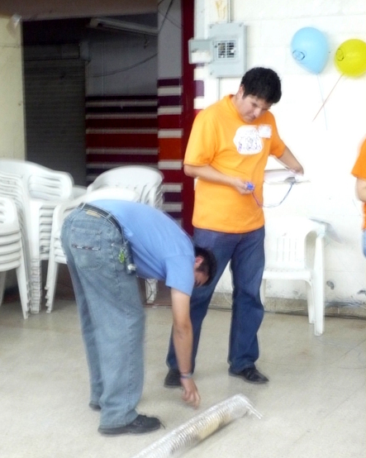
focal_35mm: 74
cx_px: 181
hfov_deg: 20.7
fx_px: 1002
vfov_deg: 25.7
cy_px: 246
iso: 400
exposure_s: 1/4
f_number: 4
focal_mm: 11.5
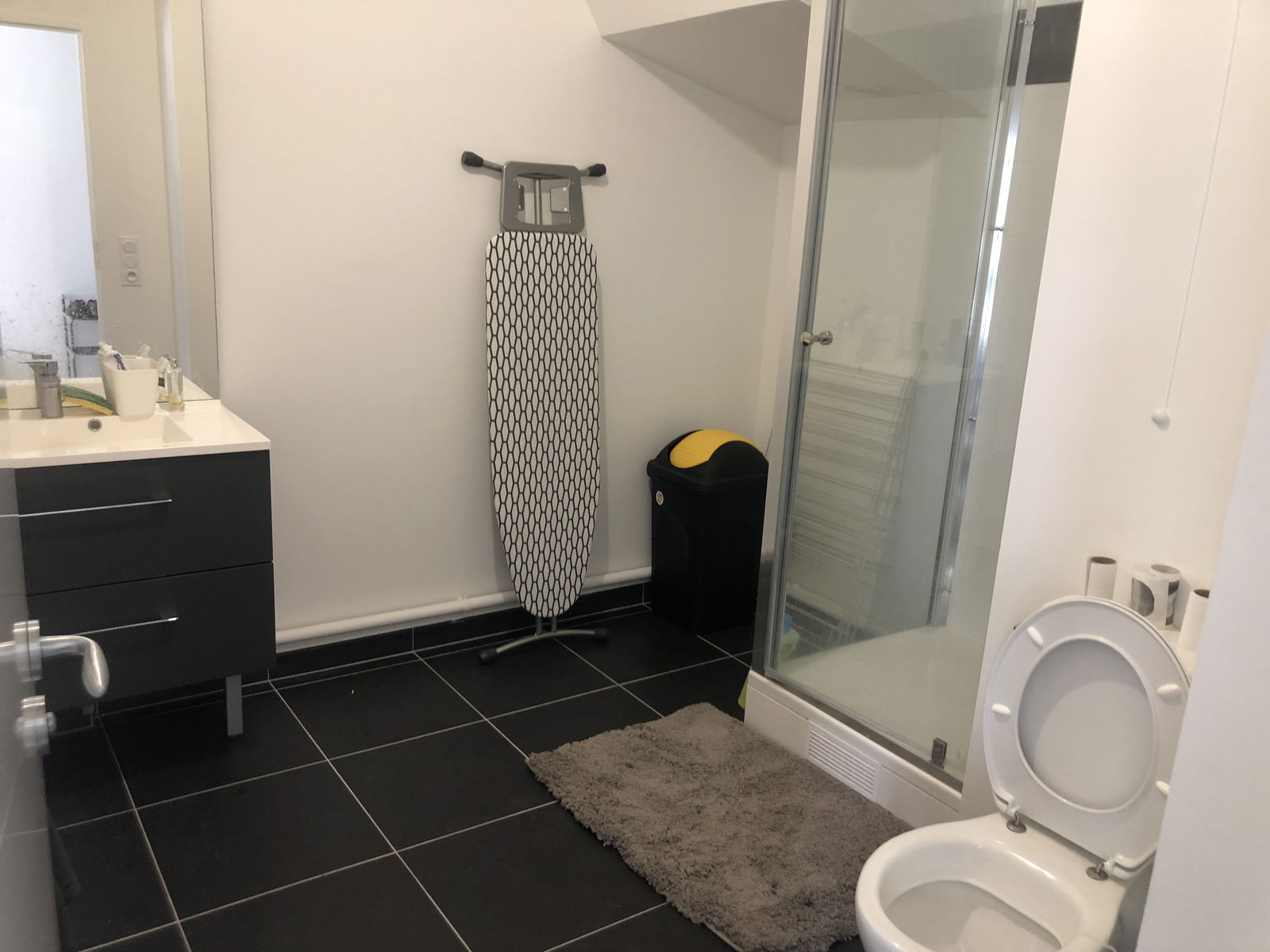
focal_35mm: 28
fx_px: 1027
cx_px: 635
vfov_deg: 49.7
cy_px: 476
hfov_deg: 63.4
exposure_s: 1/17
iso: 50
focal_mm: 3.99
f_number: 1.8
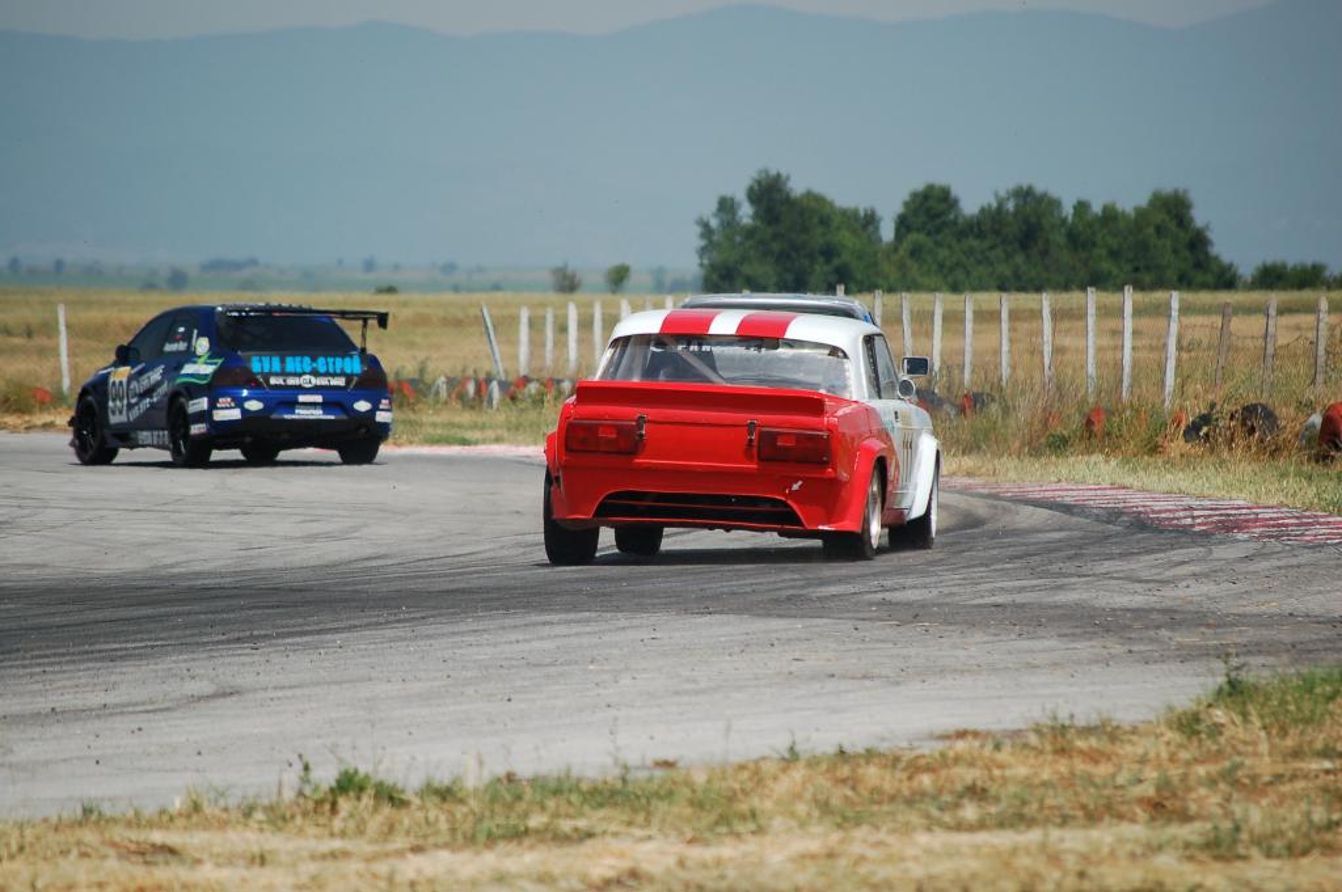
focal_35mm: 300
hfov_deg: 6.9
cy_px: 446
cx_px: 671
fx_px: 11174
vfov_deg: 4.6
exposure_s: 1/1250
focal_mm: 200
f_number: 5.6
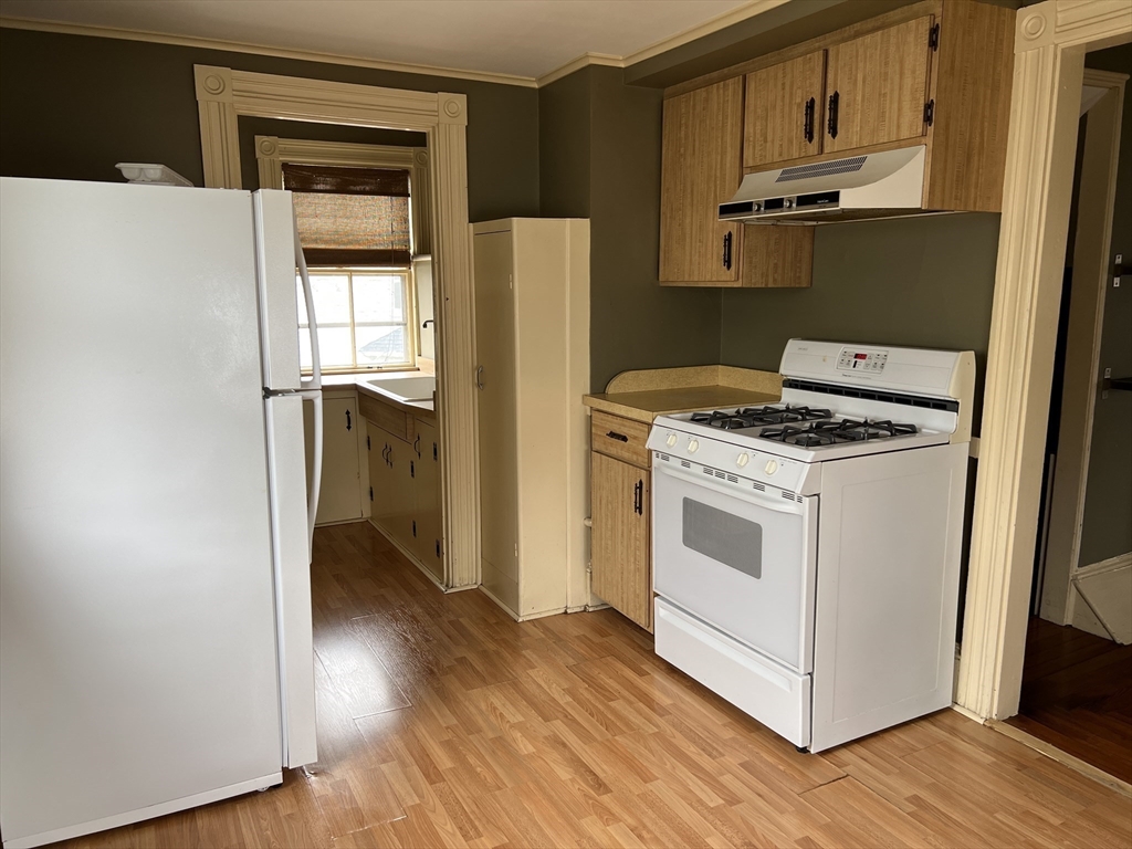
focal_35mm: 26
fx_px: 850
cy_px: 424
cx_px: 566
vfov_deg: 53.1
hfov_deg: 67.3
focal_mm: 5.7
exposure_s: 1/121
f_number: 1.5
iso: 80
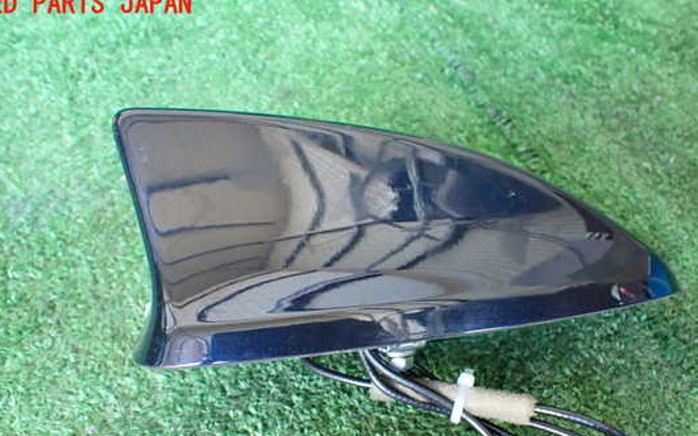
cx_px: 348
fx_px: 685
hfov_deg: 54.0
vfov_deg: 35.0
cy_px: 285
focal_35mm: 36
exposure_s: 1/60
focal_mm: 5.4
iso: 800
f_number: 2.3
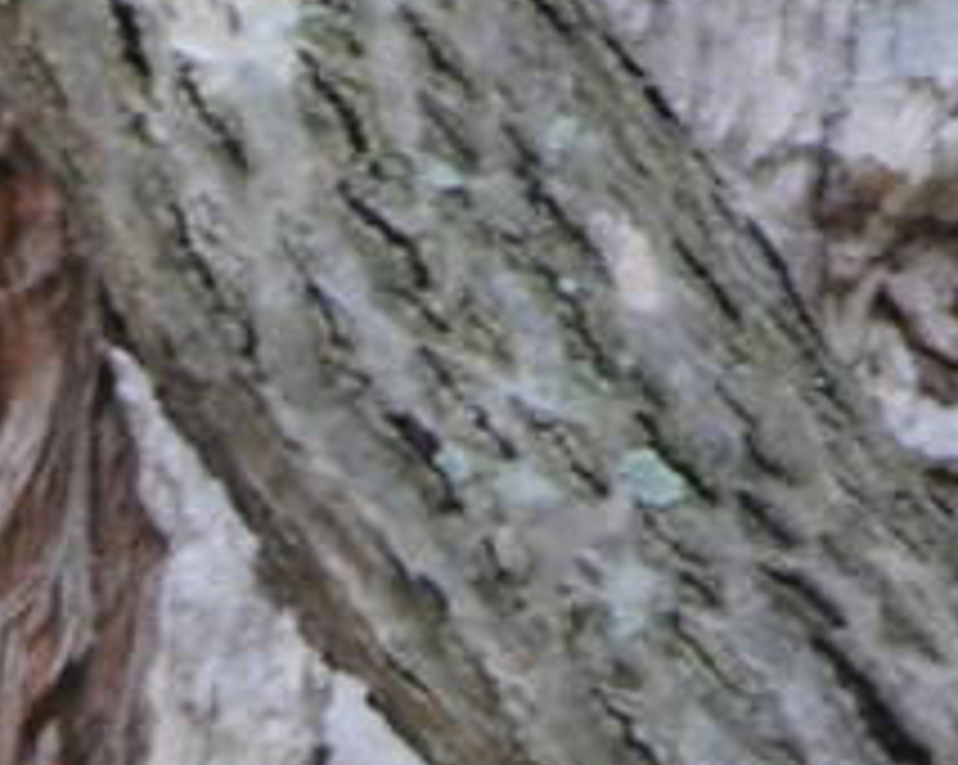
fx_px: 40580
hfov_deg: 1.3
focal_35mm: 1433
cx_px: -1408
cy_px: 1838
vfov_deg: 1.1
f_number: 5
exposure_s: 1/125
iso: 200
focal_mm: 135
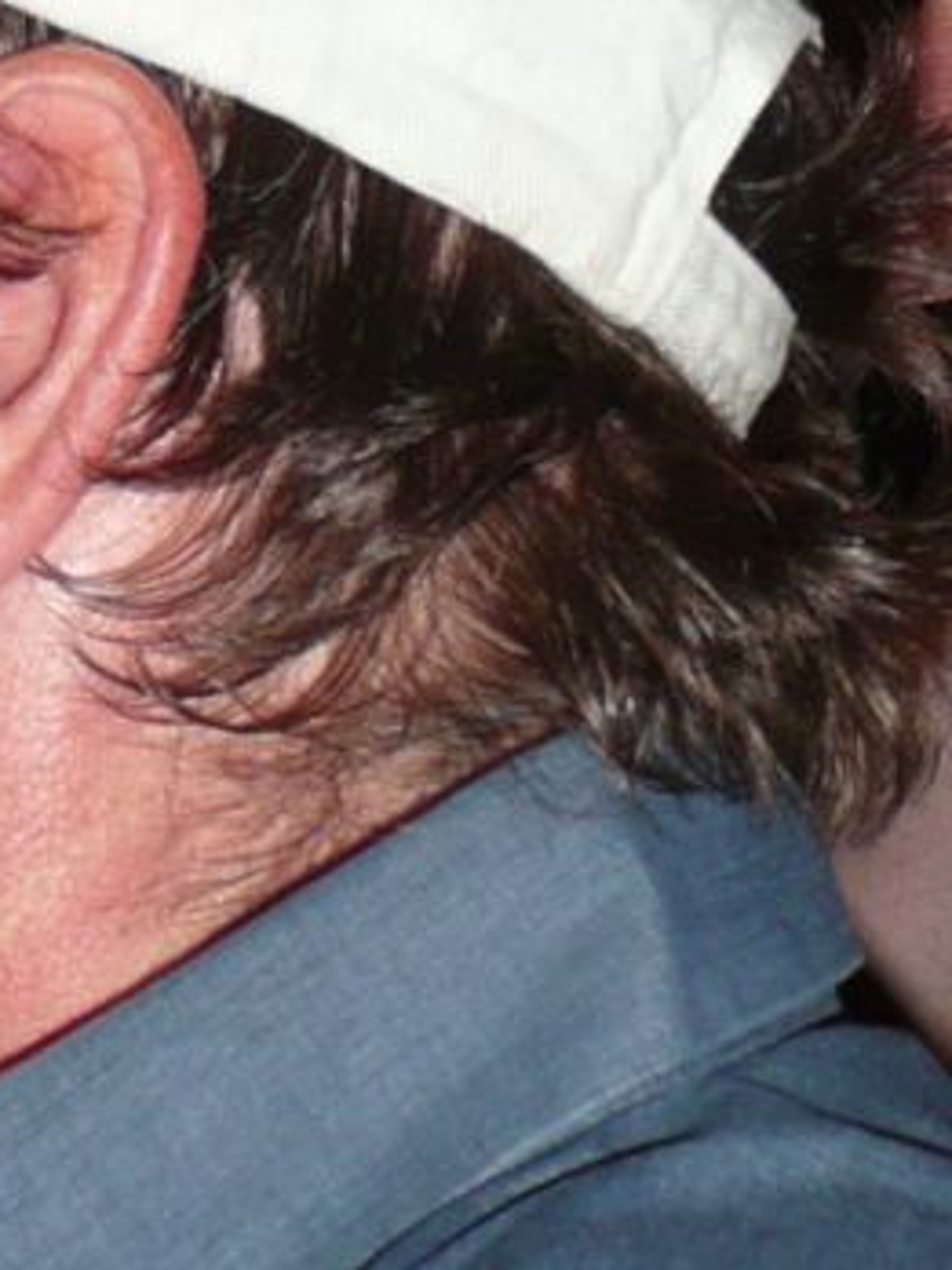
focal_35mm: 151
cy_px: 463
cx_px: 193
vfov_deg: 13.1
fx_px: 5537
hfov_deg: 9.8
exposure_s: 1/30
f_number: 3.6
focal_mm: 5.5
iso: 100
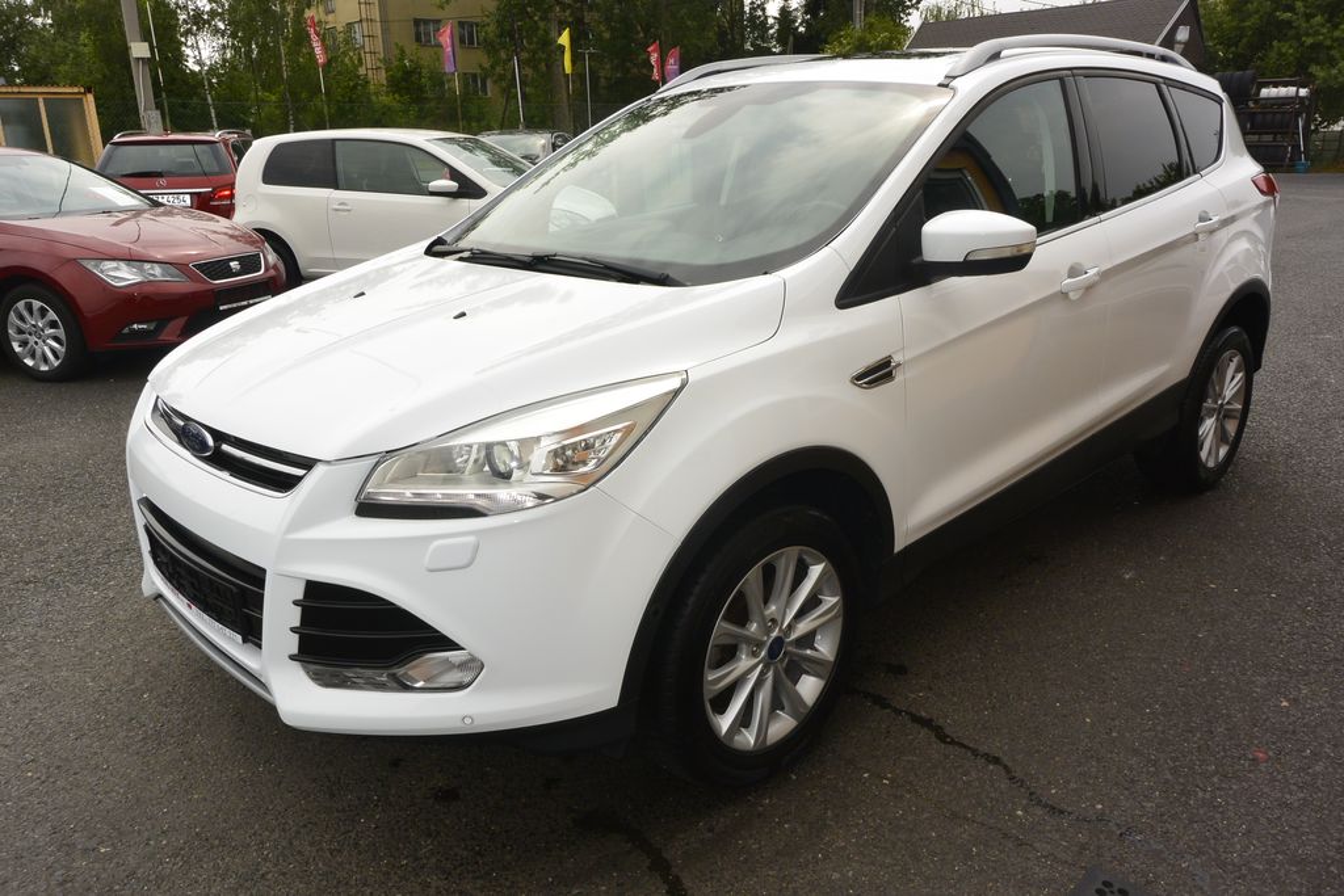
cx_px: 672
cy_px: 448
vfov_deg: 47.9
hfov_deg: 67.4
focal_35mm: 27
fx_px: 1008
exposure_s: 1/250
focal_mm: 10
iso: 160
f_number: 8
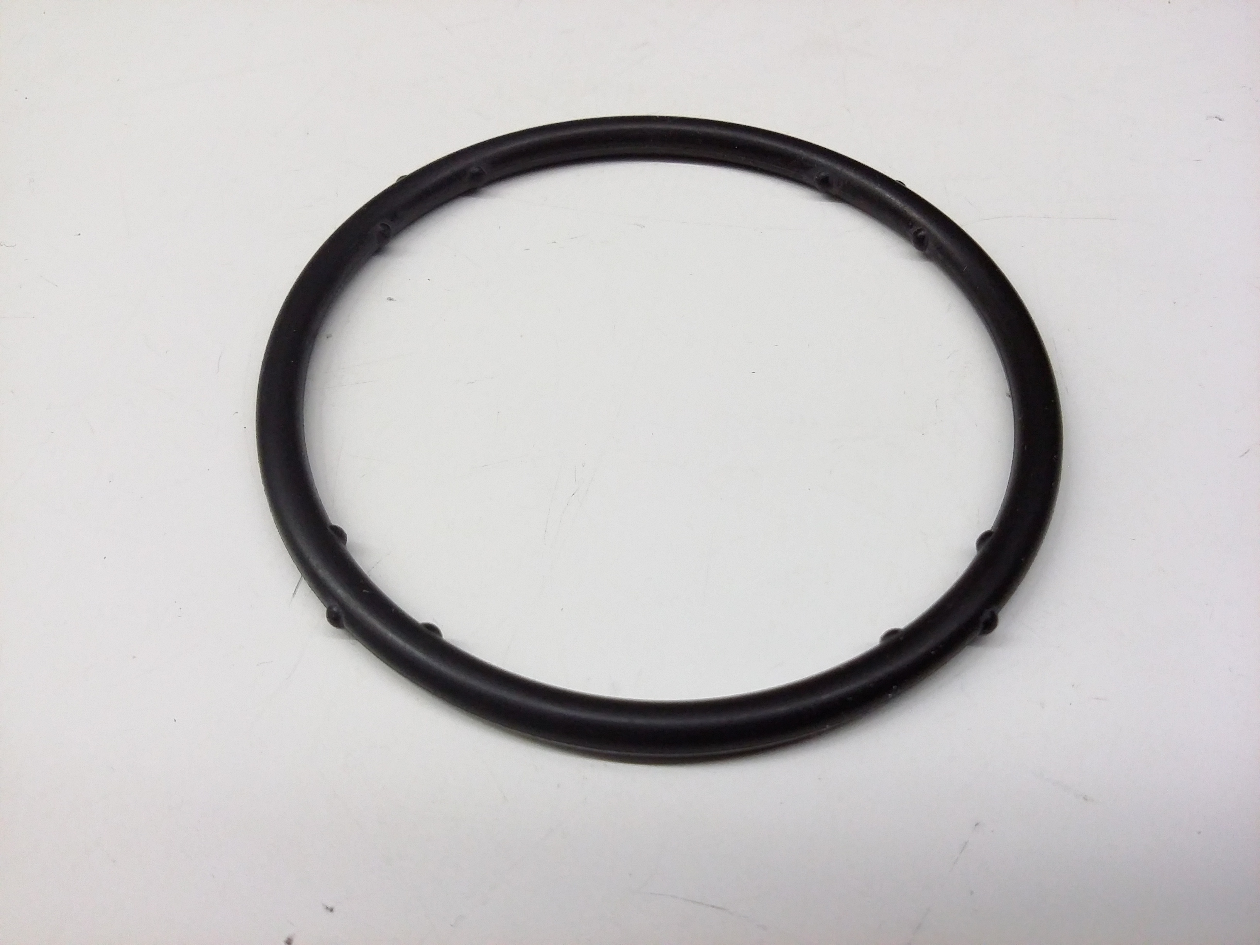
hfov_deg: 56.8
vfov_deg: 44.2
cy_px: 472
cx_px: 630
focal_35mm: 32
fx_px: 1165
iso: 160
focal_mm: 3.4
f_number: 2.4
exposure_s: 1/15
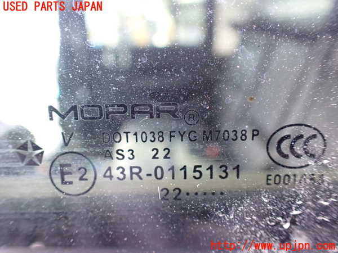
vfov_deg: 46.8
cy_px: 126
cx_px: 169
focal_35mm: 30
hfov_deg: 60.0
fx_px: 293
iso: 800
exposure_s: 1/50
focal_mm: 5.4
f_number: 2.3
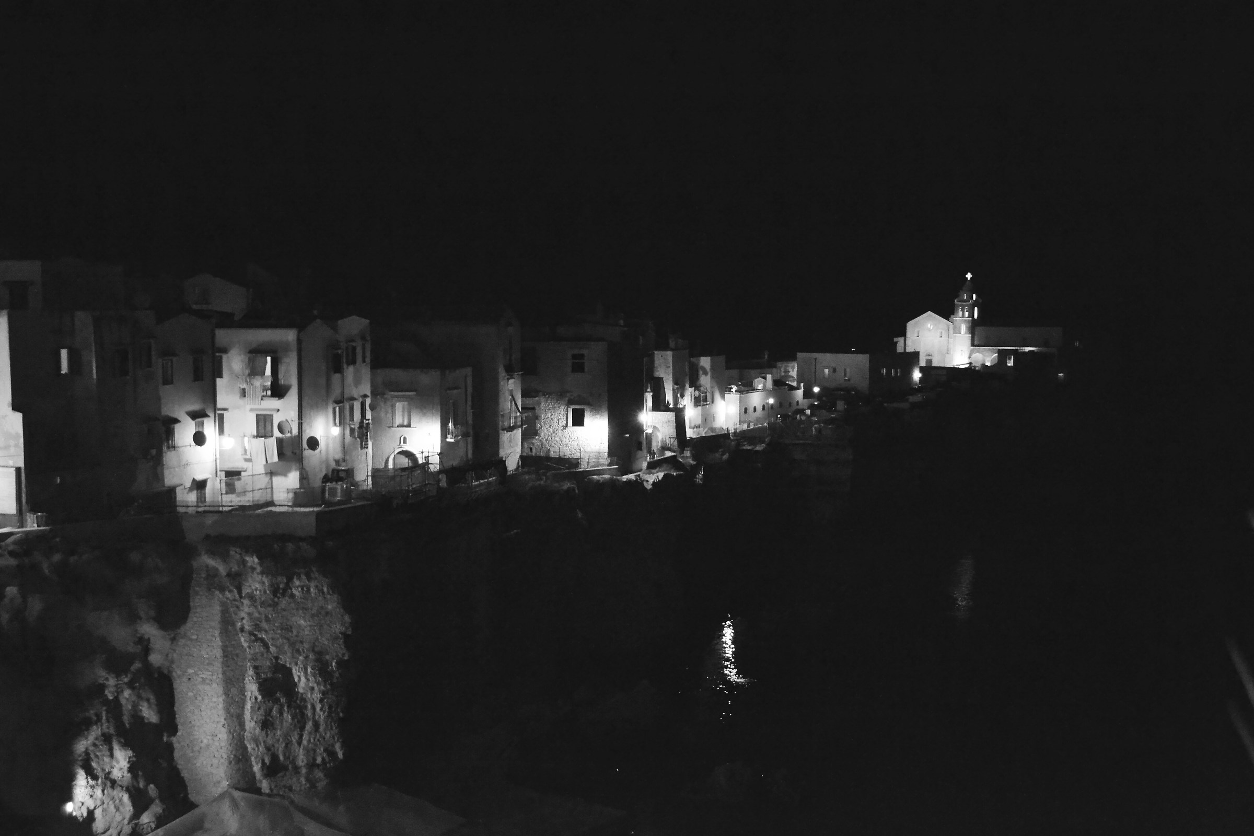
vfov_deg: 36.9
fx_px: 1254
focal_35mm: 36
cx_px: 627
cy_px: 418
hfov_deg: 53.1
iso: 3200
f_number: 4
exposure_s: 1/30
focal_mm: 24
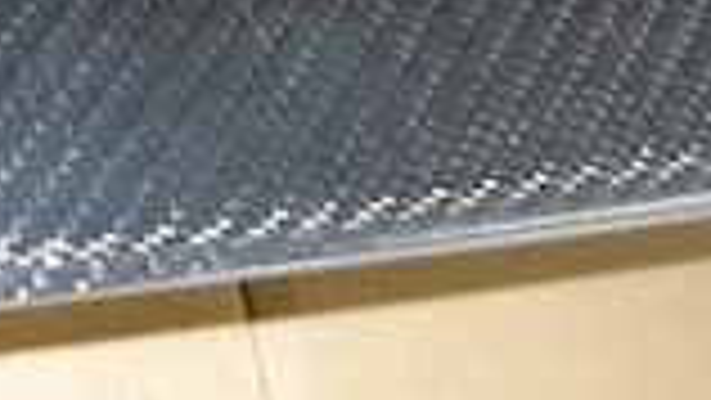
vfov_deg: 13.0
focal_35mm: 91
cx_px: -36
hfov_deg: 22.3
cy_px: -63
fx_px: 1716
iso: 100
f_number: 2.8
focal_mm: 5.5
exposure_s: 1/30
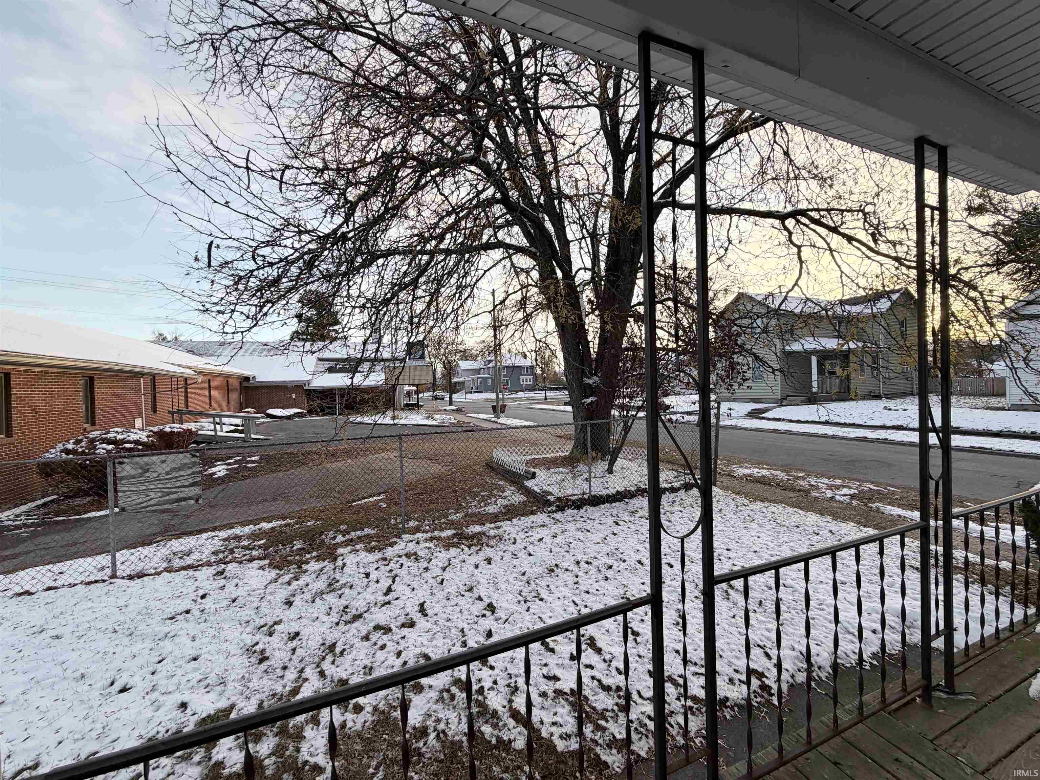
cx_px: 520
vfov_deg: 85.7
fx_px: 421
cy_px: 390
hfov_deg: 102.1
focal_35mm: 14
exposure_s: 1/224
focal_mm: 2.22
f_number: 2.2
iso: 40
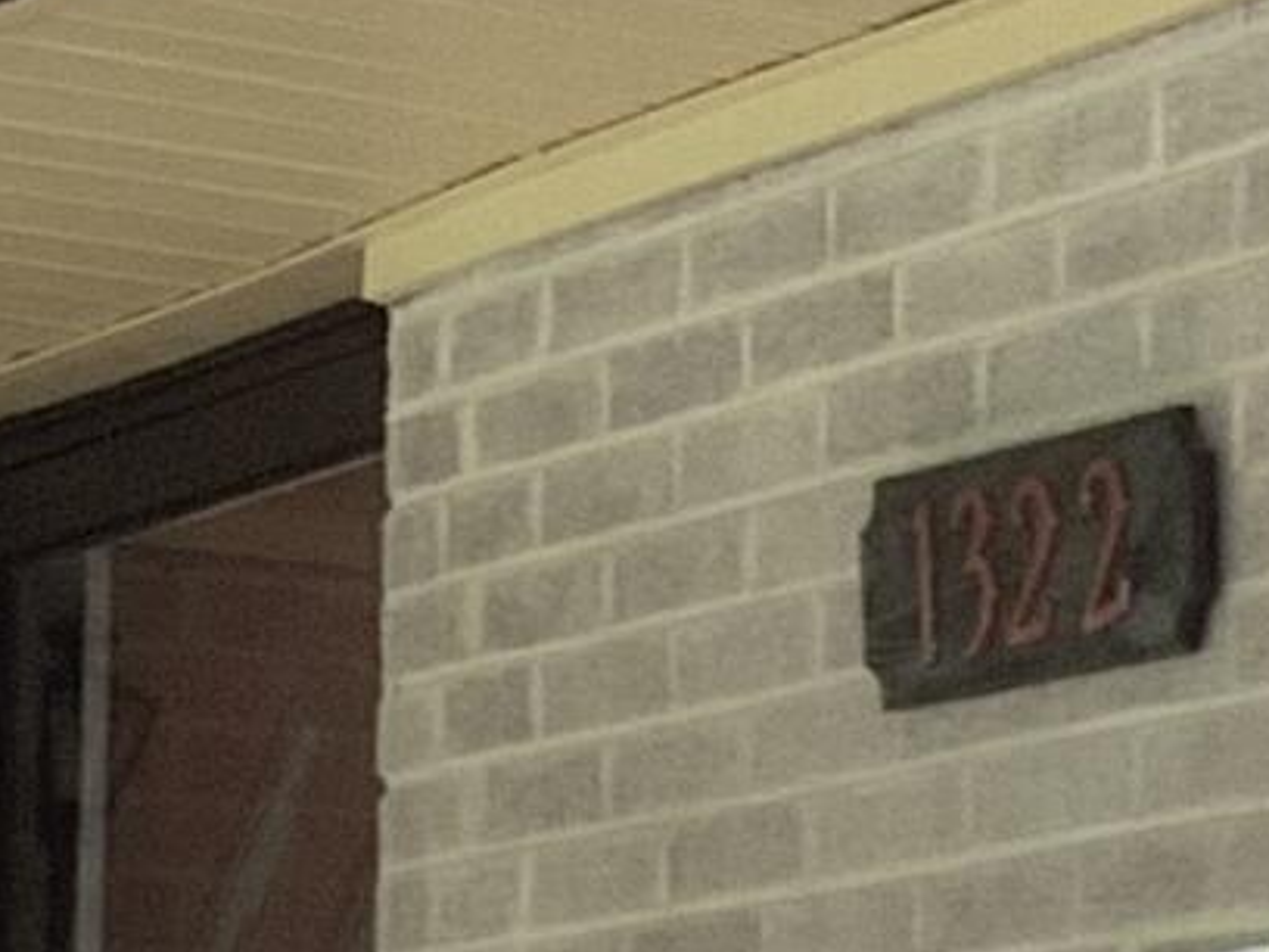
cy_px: 2069
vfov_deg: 6.3
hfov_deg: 8.7
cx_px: 998
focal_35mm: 228
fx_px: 8358
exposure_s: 1/120
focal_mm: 3.3
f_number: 2.4
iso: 40
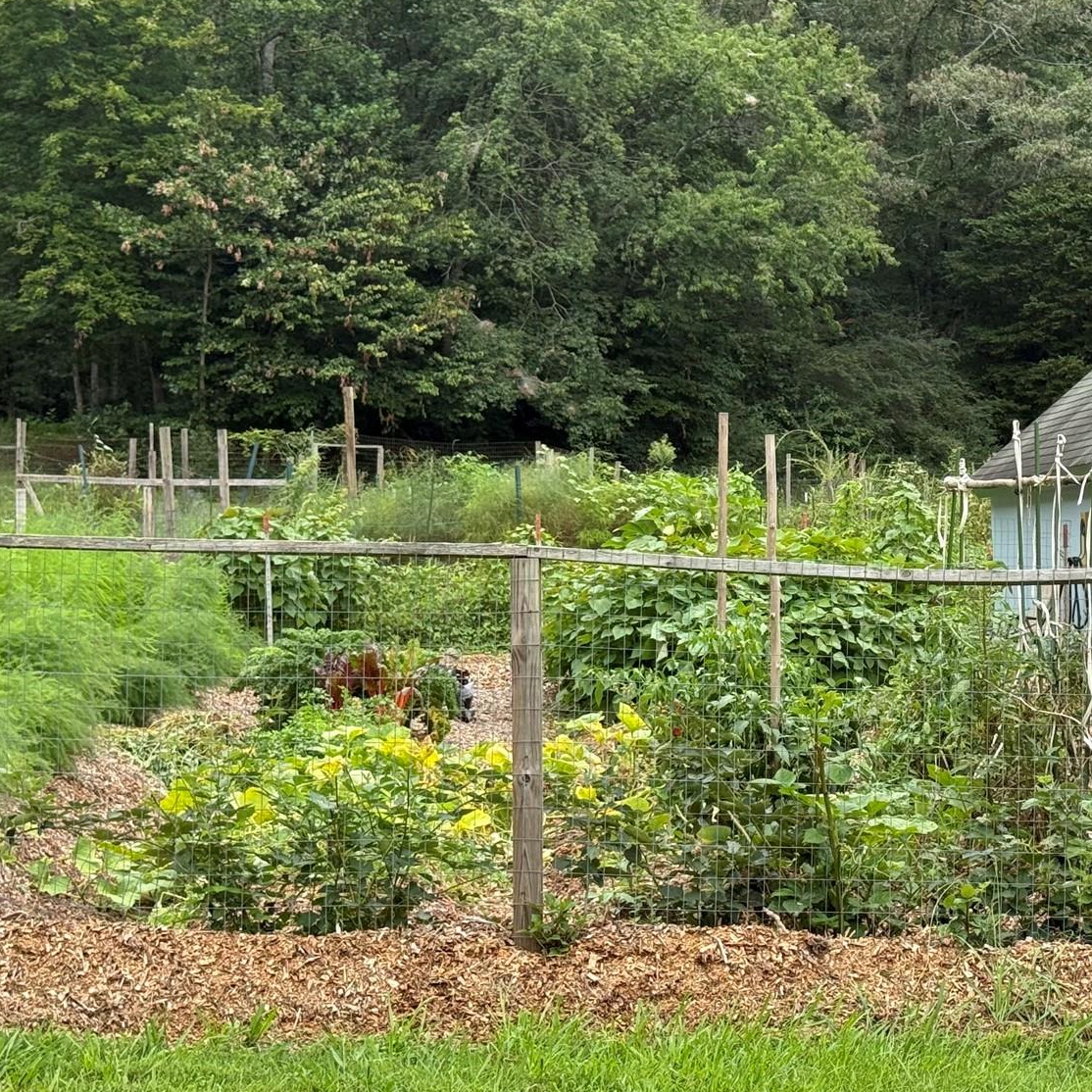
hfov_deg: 22.0
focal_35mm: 78
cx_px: 826
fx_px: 2784
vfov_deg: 22.2
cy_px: 537
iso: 64
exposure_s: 1/1222
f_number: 1.78
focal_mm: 6.76
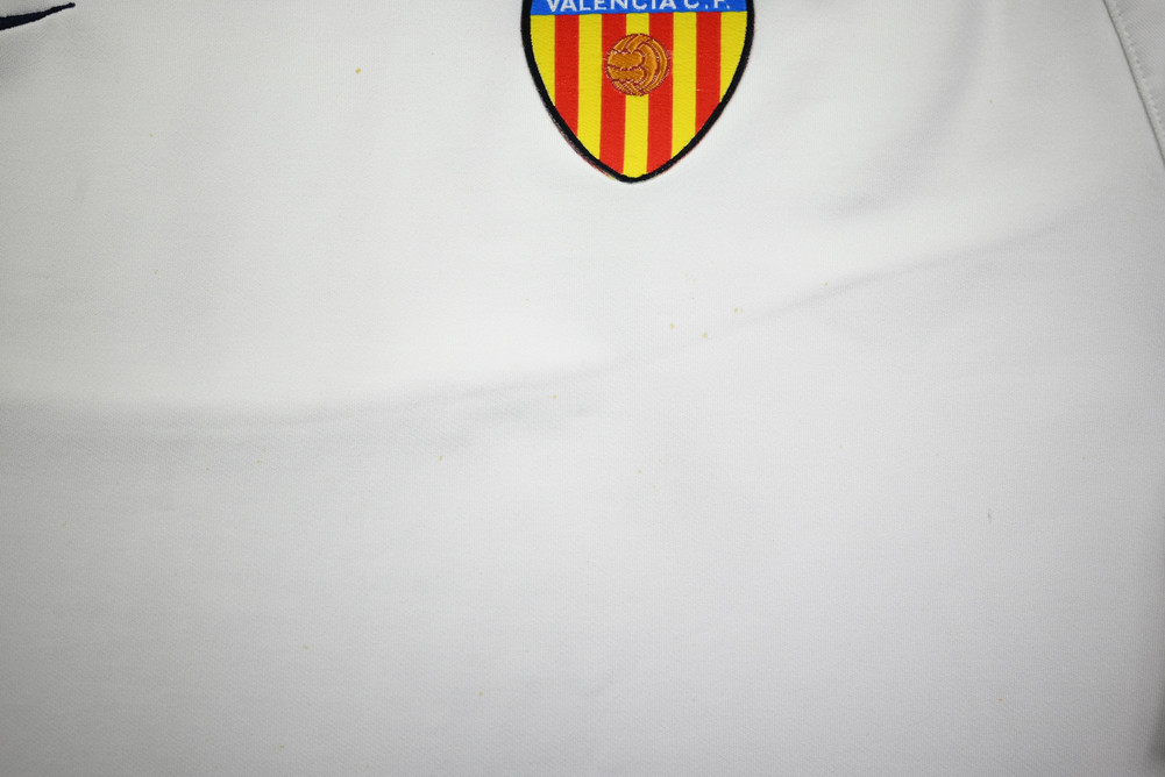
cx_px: 582
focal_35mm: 32
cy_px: 388
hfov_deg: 57.9
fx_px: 1052
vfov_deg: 40.6
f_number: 4.8
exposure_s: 1/125
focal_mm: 32.5
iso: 200
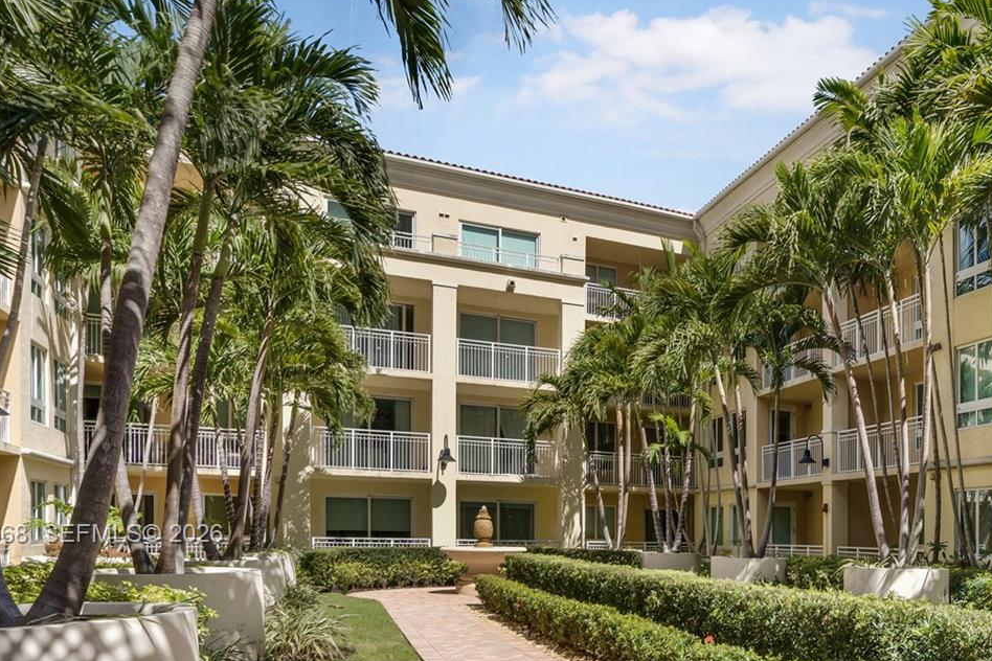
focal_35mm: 27
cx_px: 735
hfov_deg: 63.7
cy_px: 535
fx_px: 744
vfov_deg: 45.3
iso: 100
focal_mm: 16
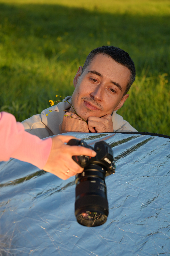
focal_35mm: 100
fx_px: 708
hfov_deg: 13.7
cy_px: 128
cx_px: 85
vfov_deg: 20.4
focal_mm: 100
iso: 160
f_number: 6.3
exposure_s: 1/250
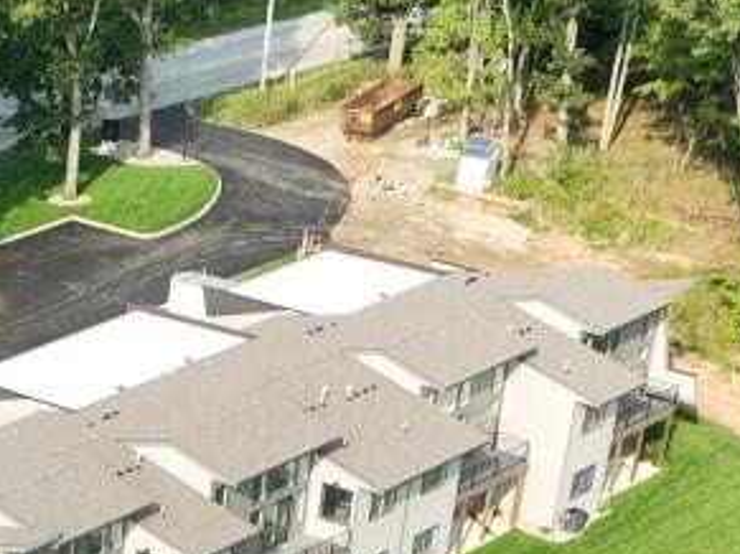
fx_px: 2543
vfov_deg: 10.8
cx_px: -245
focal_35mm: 119
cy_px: 1268
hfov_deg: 15.7
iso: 150
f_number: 2.8
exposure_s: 1/800
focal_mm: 12.29
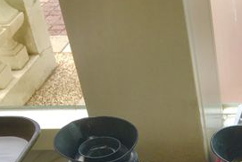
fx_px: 599
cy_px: 220
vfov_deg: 14.6
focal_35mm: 89
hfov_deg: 20.5
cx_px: 331
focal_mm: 4.15
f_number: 2.2
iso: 25
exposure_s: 1/120
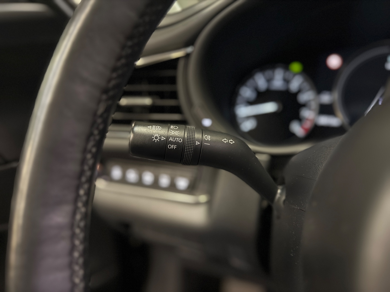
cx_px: 195
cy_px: 146
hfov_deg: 71.6
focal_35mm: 24
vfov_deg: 56.8
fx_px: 270
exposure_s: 1/25
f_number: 1.78
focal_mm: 6.76
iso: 1000
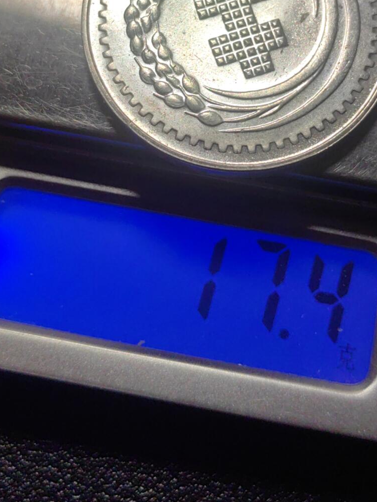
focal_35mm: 66
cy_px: 98
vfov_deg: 28.7
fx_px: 958
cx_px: 219
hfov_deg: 22.2
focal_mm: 5.75
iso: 50
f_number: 2
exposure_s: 1/511
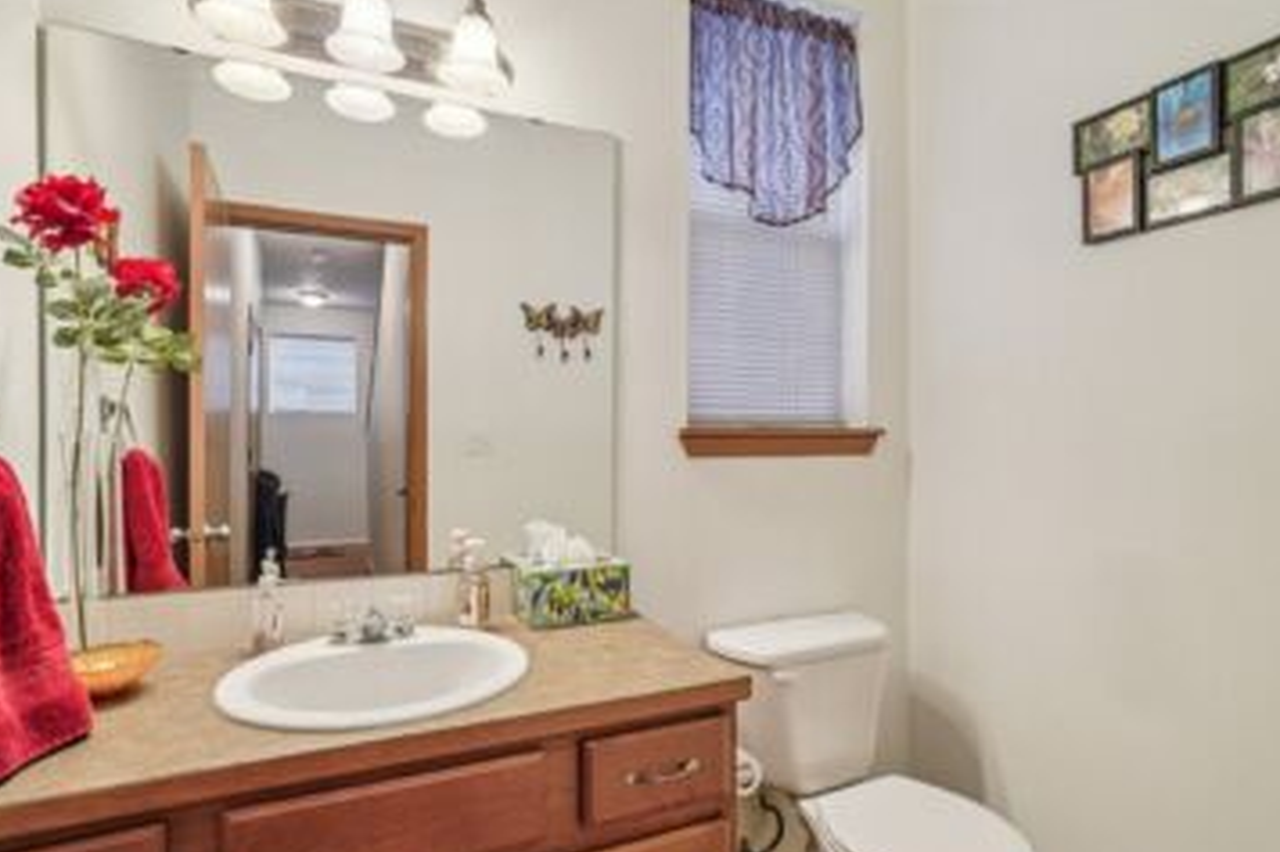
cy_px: 462
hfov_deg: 90.0
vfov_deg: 67.2
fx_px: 640
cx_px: 633
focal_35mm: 18
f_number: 8
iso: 1600
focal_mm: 16
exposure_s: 1/30
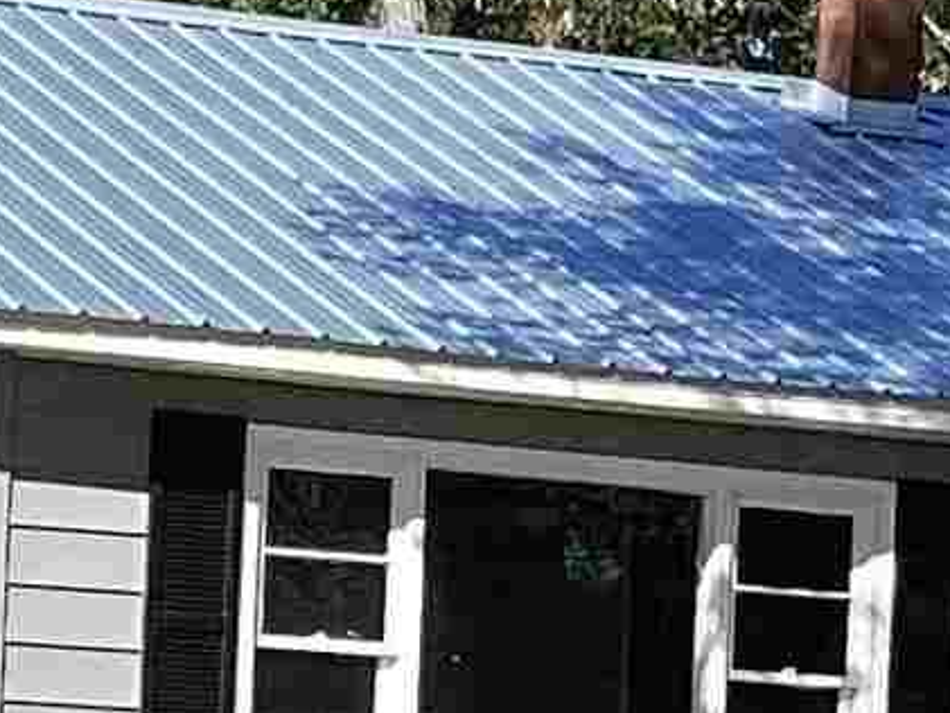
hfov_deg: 8.8
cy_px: 616
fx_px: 6204
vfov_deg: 6.6
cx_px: 564
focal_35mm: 226
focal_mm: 3.3
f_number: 2.4
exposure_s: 1/1087
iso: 25
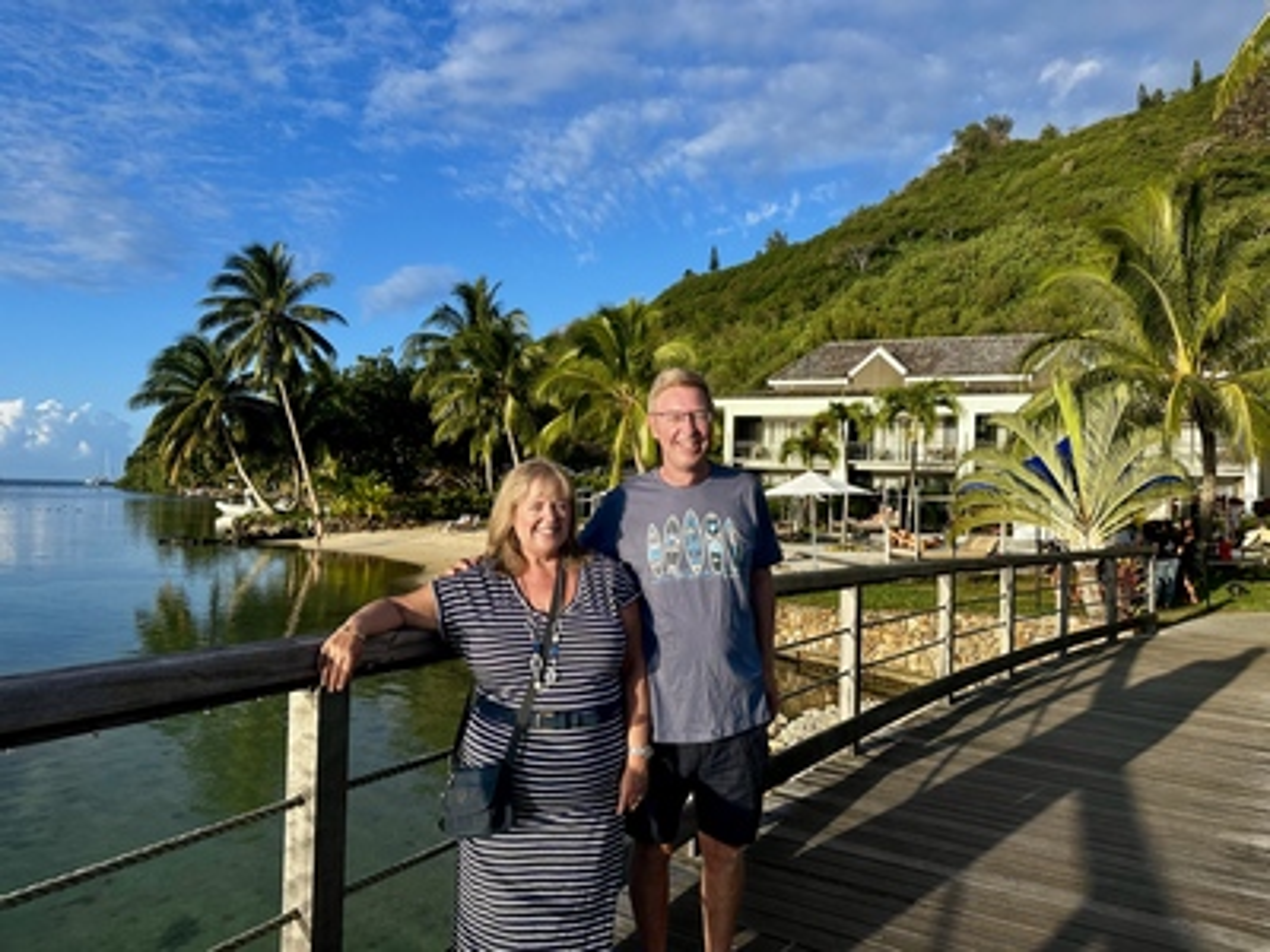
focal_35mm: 24
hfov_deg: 71.6
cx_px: 635
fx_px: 881
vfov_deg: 56.8
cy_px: 476
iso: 80
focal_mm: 6.86
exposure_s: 1/3472
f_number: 1.78
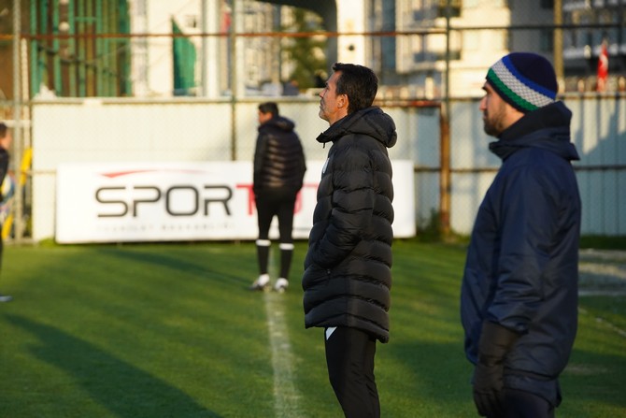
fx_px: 3478
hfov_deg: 10.3
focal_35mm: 200
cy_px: 209
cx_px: 313
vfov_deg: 6.9
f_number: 5.6
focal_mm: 200
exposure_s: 1/5000
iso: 4000
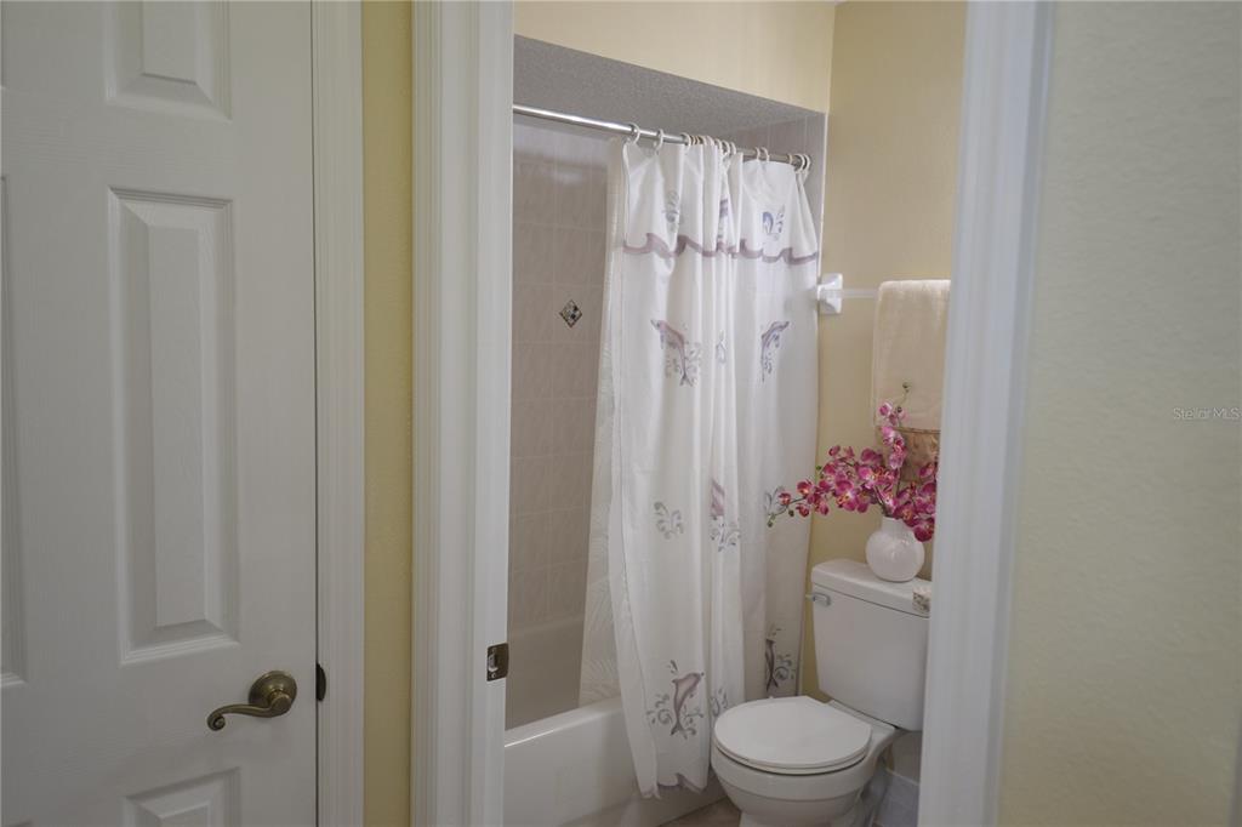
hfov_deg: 70.5
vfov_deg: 50.4
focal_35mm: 26
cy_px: 414
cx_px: 621
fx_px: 879
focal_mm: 17
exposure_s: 1/40
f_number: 4.2
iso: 400
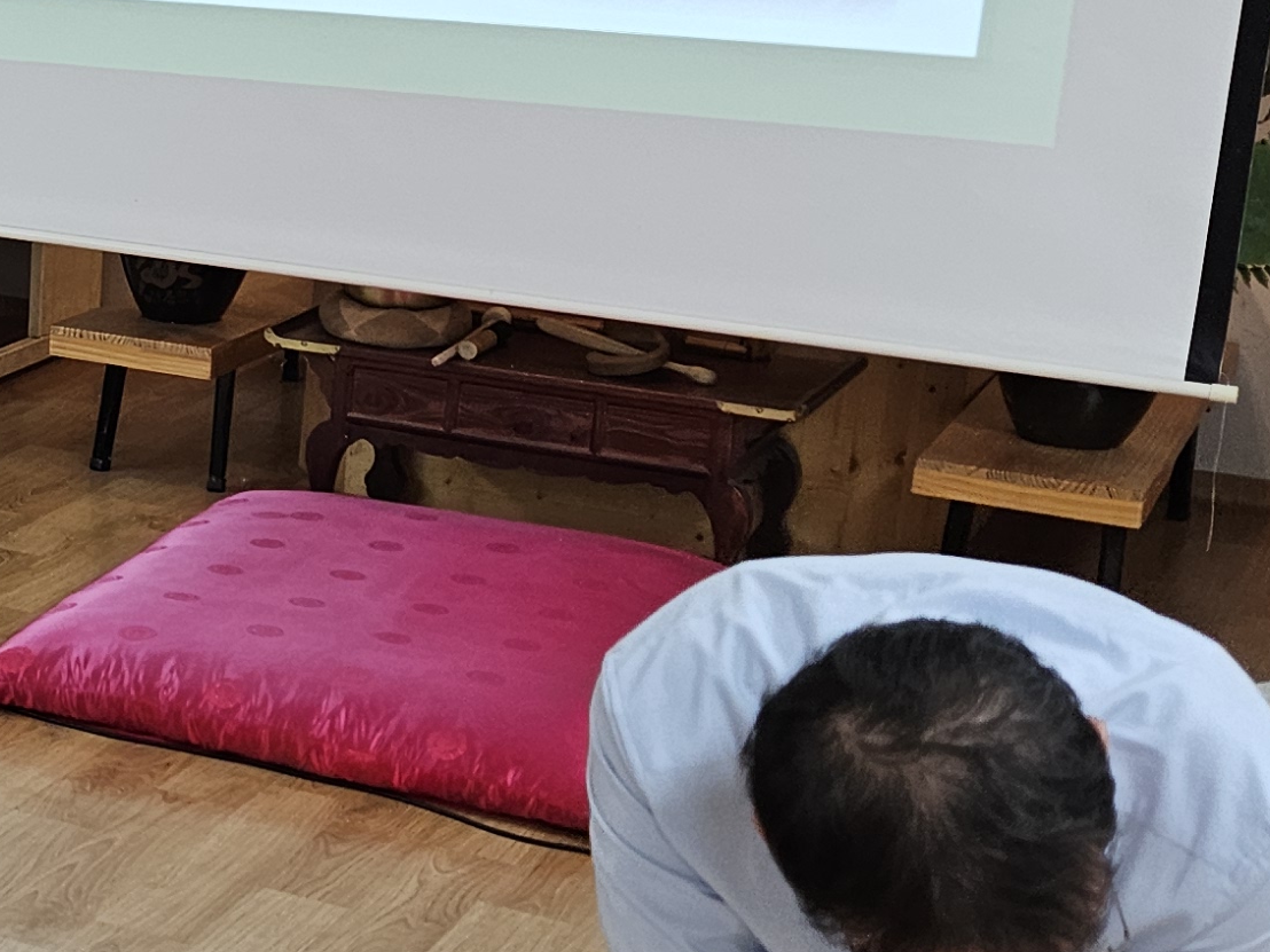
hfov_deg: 21.0
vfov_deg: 17.8
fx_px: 3045
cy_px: 371
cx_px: -456
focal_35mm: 83
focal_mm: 5.4
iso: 160
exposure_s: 1/120
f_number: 1.8
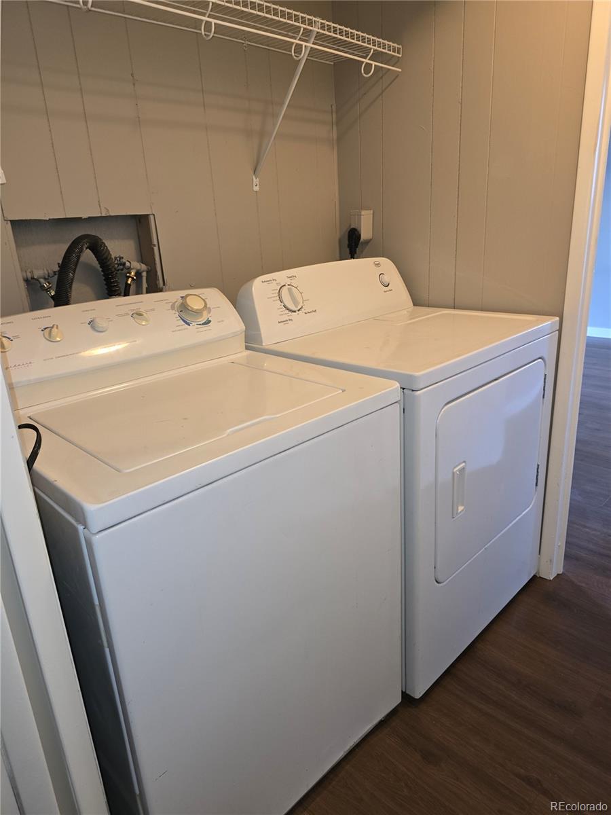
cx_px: 306
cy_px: 408
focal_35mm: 23
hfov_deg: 58.9
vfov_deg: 73.9
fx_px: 541
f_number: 1.7
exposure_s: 1/15
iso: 160
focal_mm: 6.3
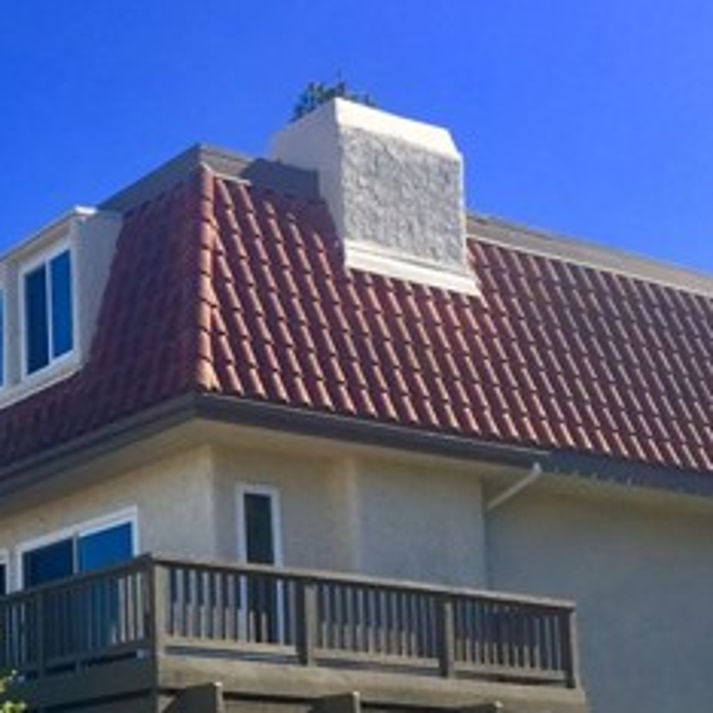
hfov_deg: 23.3
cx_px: -58
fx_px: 1631
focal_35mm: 70
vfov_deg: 24.3
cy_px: 570
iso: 32
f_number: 2.2
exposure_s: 1/1236
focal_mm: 4.15
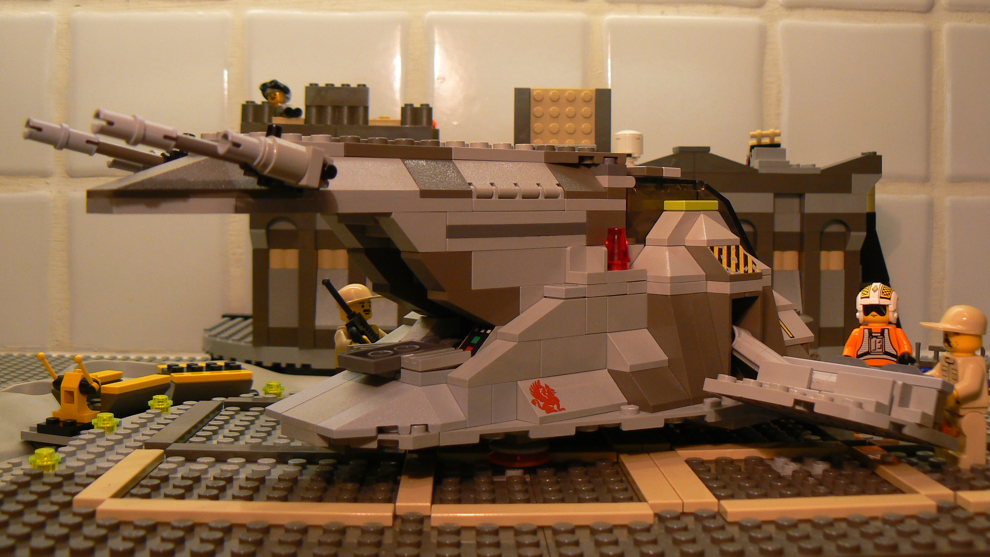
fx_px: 1050
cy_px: 211
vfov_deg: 29.6
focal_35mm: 40
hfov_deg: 50.5
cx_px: 501
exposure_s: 1/40
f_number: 3.2
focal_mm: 6
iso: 100
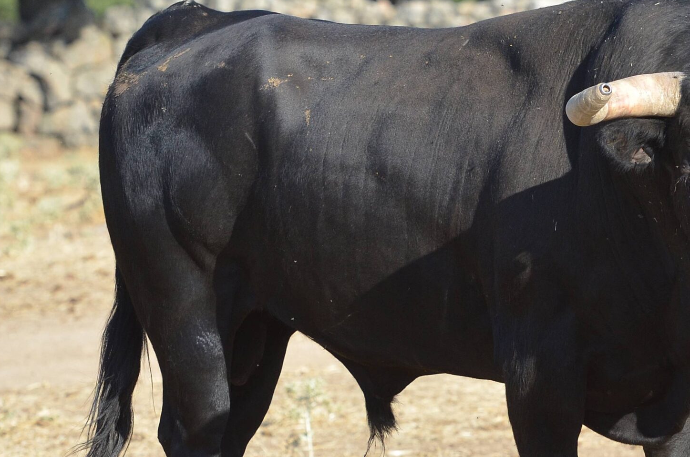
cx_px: 499
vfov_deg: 3.4
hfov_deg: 5.2
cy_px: 298
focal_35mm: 398
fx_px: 7614
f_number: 5
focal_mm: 150
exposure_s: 1/1250
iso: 400
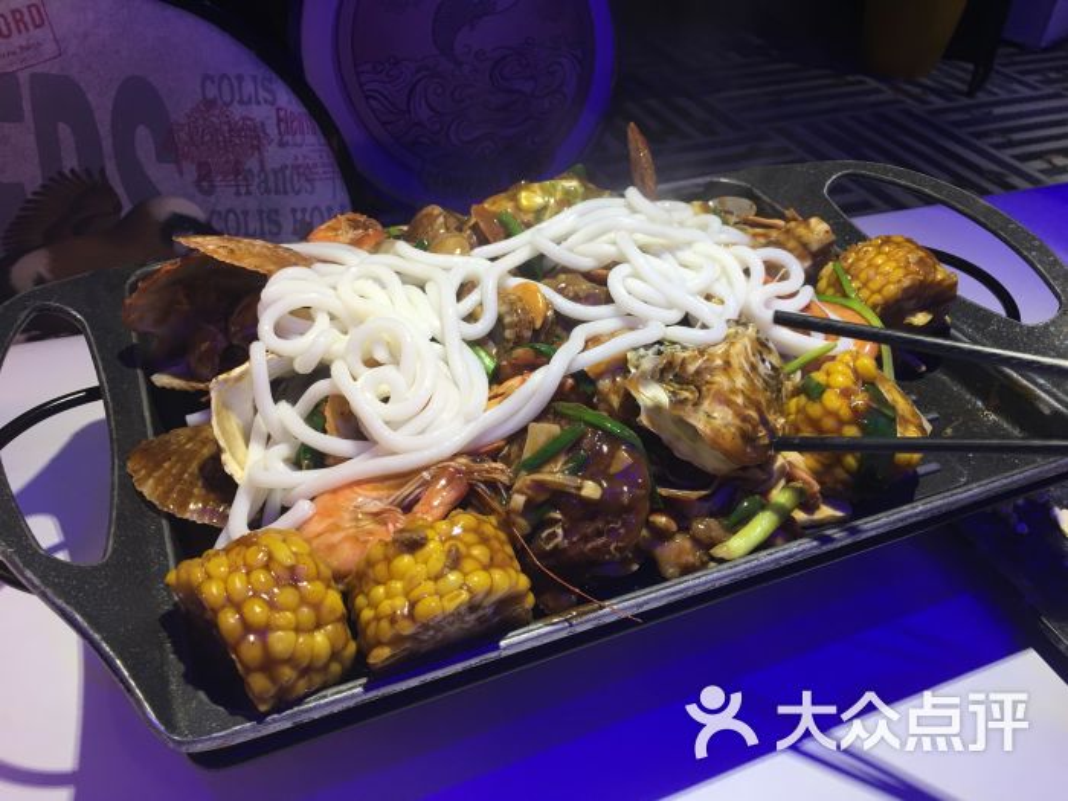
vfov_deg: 48.2
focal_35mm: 29
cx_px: 534
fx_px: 895
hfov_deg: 61.7
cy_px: 400
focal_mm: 4.15
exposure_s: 1/33
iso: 32
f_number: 2.2
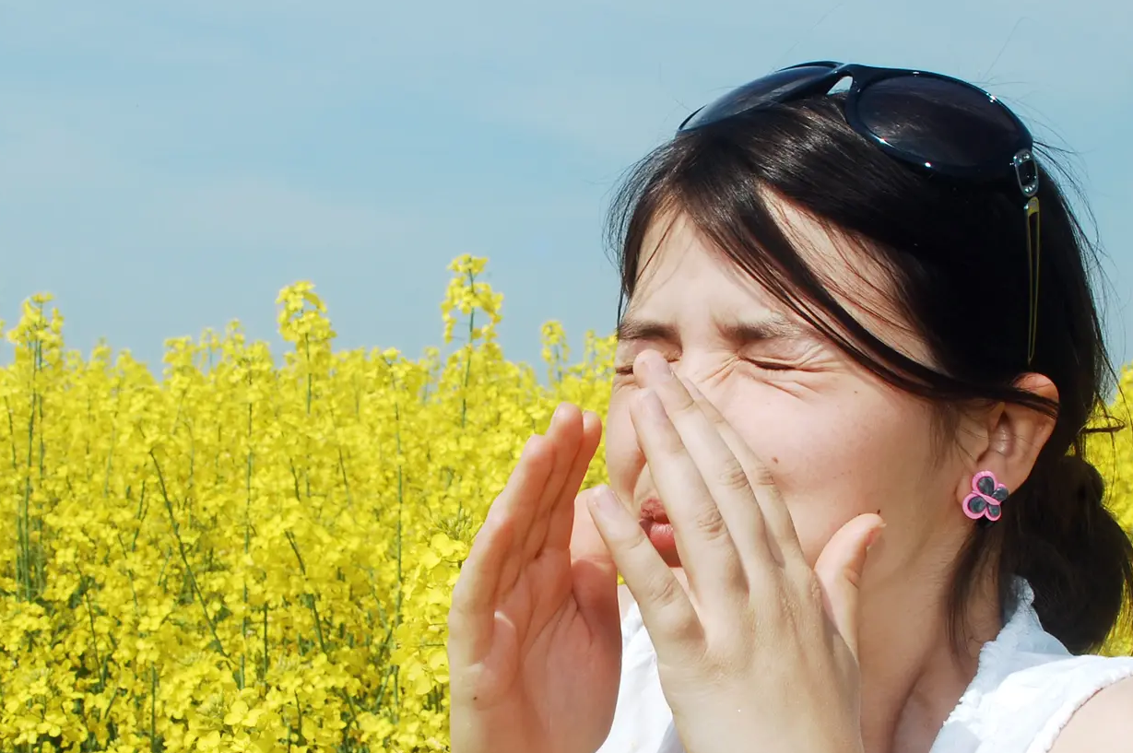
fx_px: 2358
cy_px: 541
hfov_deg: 27.0
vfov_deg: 18.1
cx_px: 478
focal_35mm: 75
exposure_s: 1/320
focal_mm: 32
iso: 200
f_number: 14
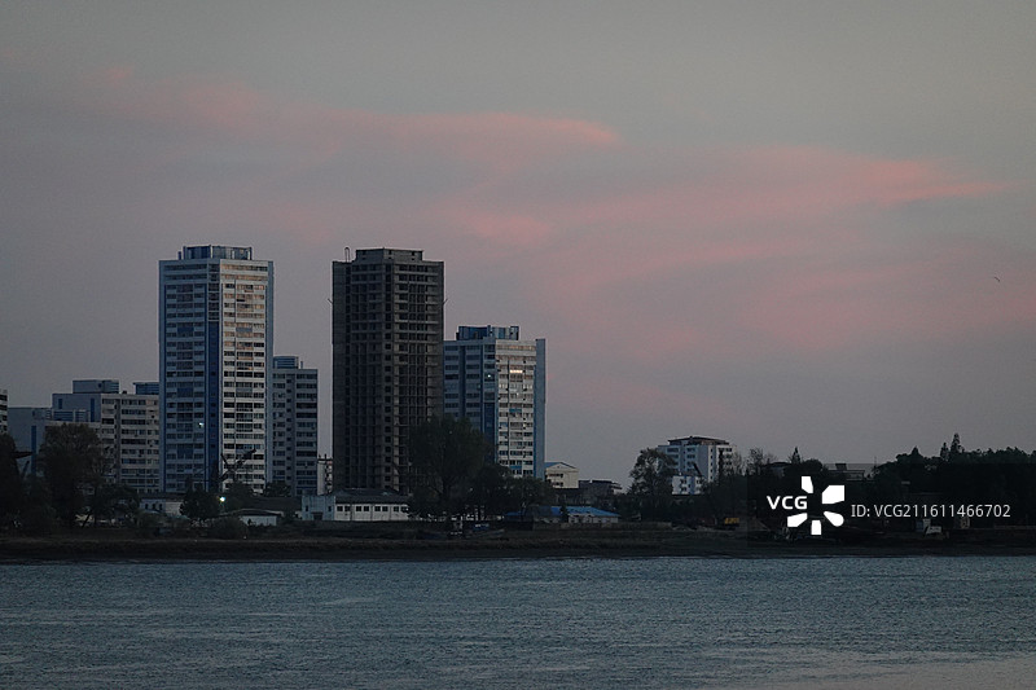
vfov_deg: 8.0
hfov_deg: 12.0
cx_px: 518
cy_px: 345
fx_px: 4948
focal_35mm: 172
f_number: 4.5
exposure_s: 1/80
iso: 800
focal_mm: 62.36
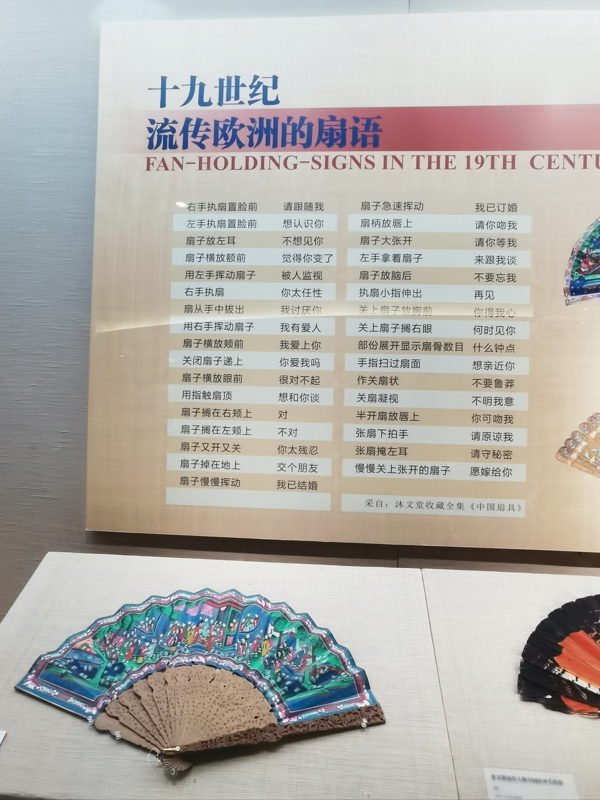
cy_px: 400
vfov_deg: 73.9
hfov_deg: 58.9
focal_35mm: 23
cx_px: 300
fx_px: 532
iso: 320
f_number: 2.2
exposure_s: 1/33.3
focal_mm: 2.26
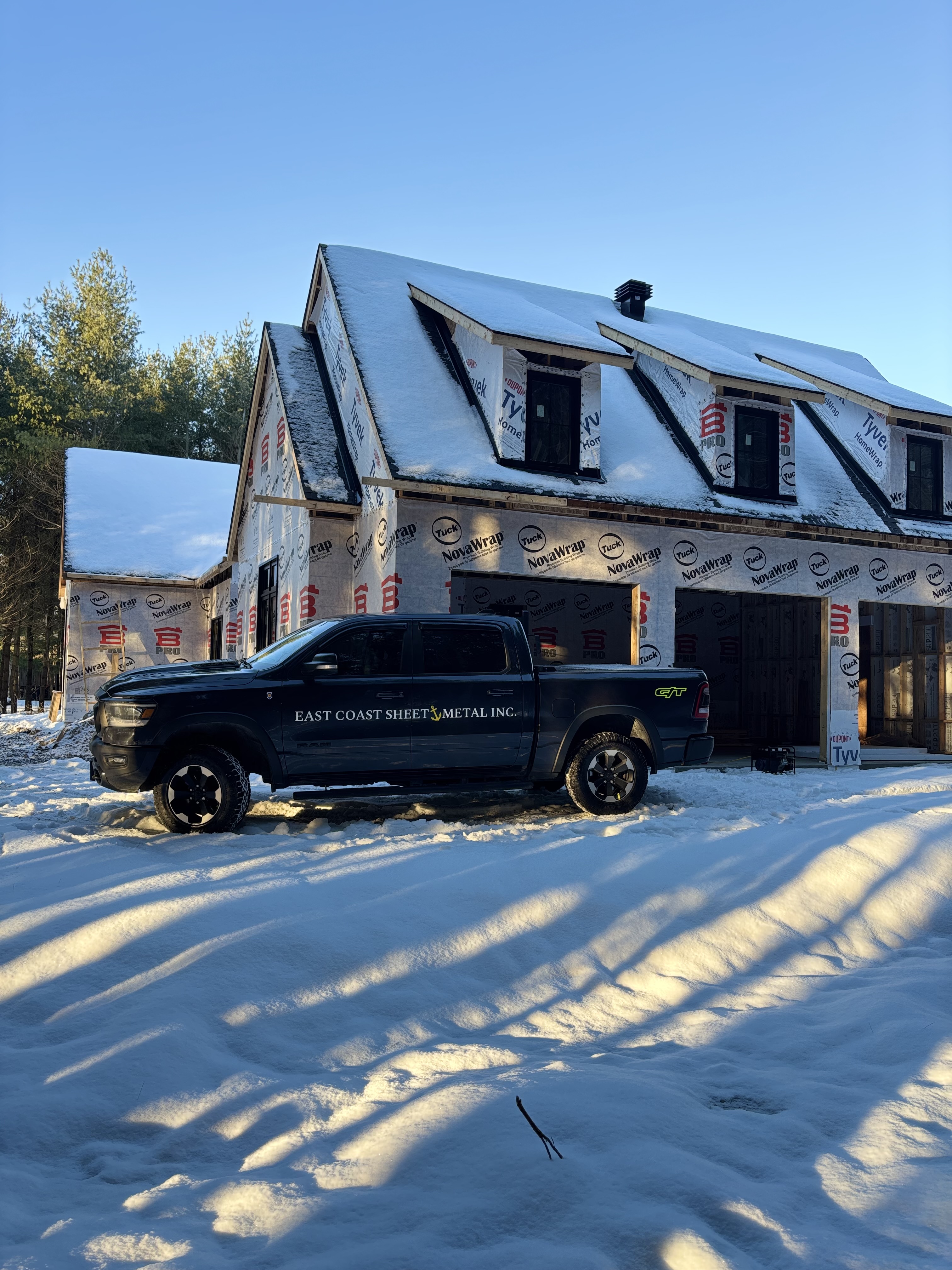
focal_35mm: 26
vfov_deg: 67.3
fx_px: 953
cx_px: 476
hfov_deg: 53.1
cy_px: 635
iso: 50
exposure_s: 1/191
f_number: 1.6
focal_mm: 5.96
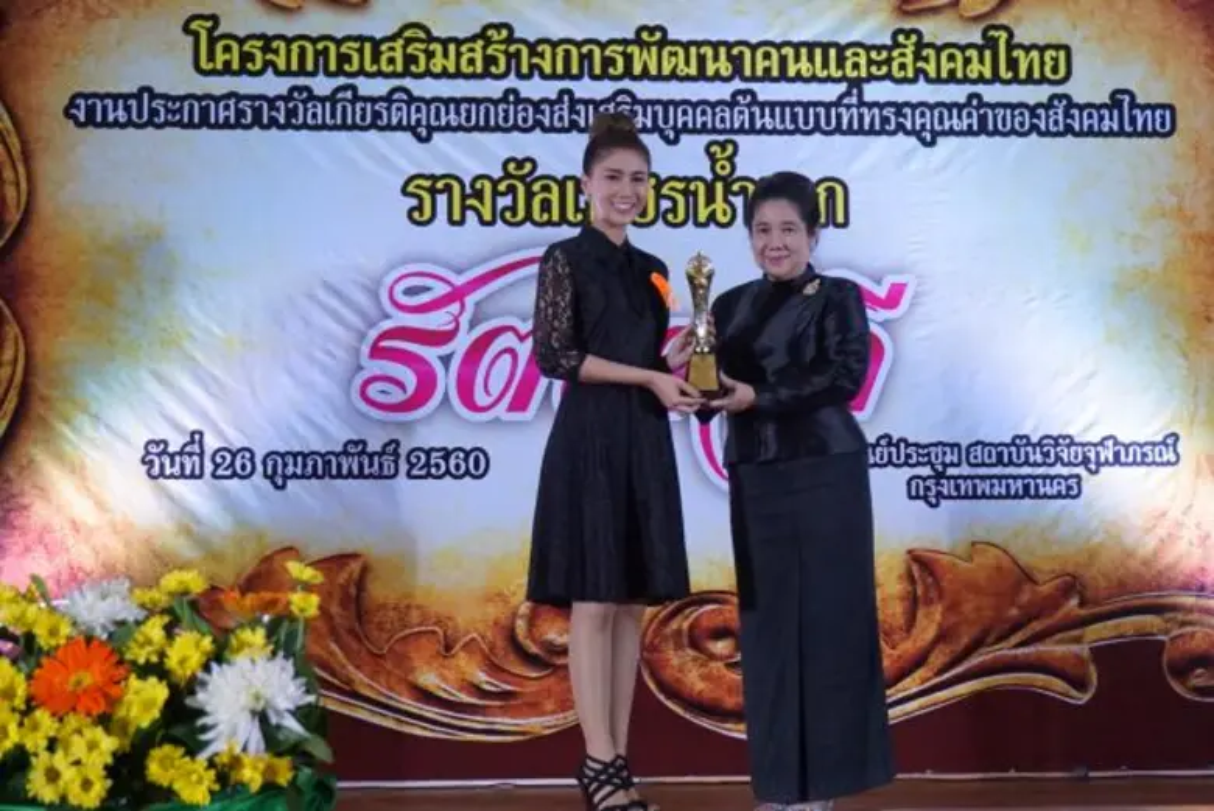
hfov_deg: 35.0
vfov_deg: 23.8
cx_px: 607
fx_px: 1923
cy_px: 406
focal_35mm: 57
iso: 3200
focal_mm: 38
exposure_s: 1/160
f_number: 5.6
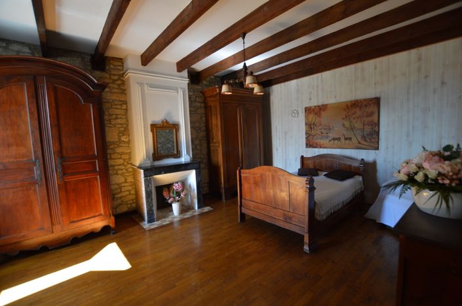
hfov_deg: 100.5
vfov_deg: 77.2
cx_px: 231
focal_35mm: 15
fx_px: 192
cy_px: 153
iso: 450
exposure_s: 1/60
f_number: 3.5
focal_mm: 10
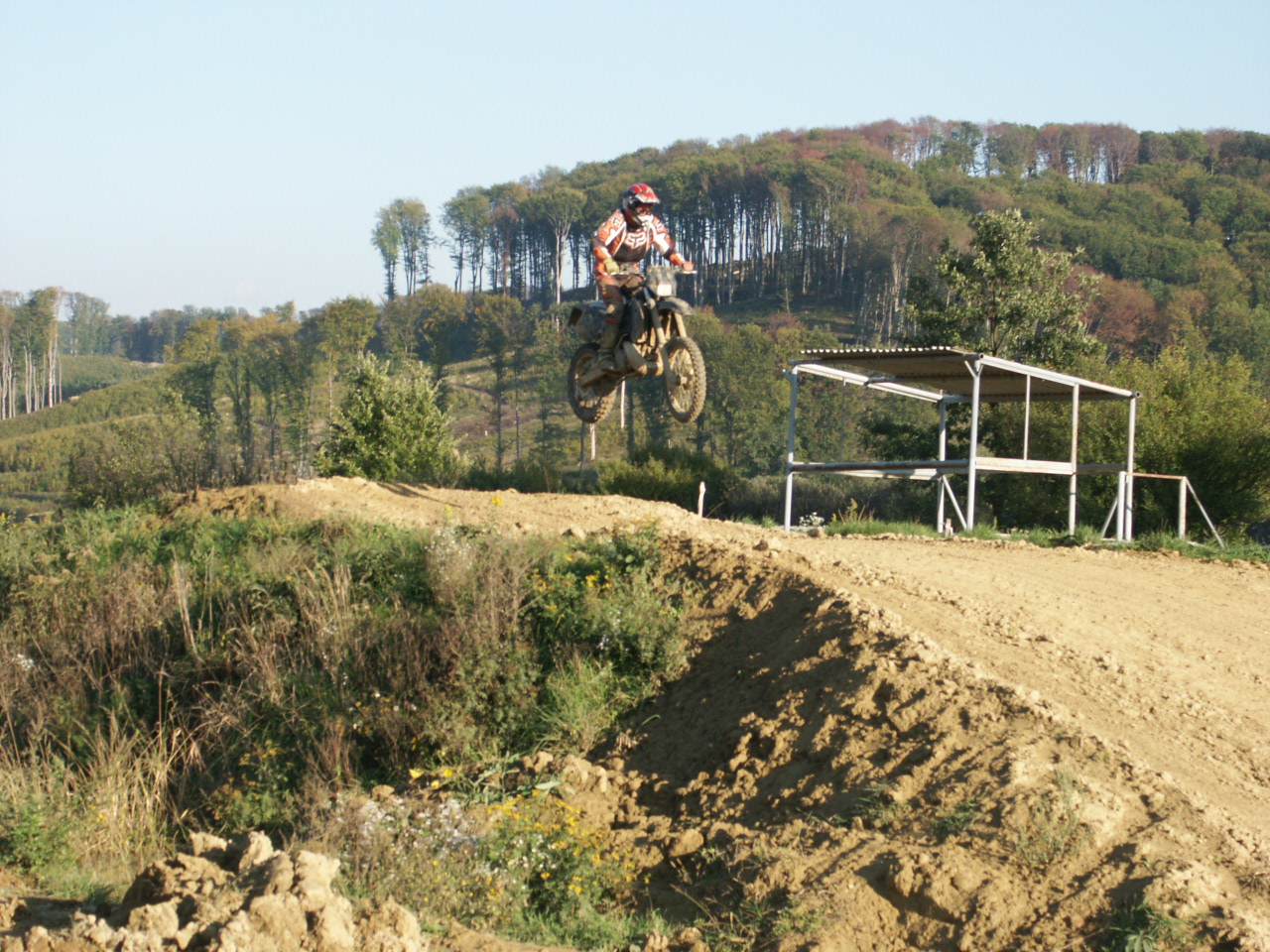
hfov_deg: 19.4
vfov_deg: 14.6
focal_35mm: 101
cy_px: 476
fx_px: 3706
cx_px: 635
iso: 100
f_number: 3.5
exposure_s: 1/750
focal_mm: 25.09
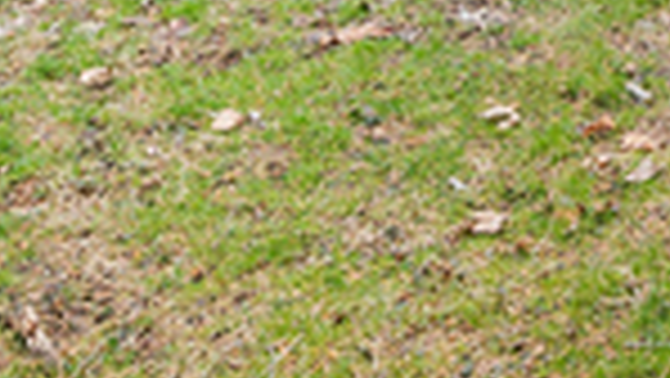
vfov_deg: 11.5
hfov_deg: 23.8
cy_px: -626
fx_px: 1404
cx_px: 854
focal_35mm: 79
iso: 400
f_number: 8
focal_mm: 14
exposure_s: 1/320
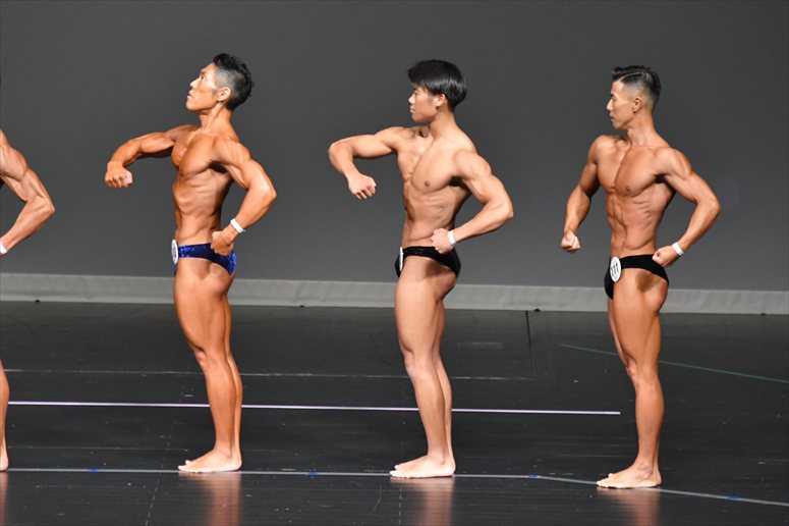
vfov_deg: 4.4
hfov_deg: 6.5
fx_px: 6900
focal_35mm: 315
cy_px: 263
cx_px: 394
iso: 5000
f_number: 5.6
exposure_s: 1/400
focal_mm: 210
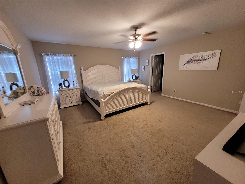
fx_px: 92
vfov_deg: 89.9
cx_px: 122
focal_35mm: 13
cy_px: 92
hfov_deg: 106.2
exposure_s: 1/60
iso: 320
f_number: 2.2
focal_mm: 1.74
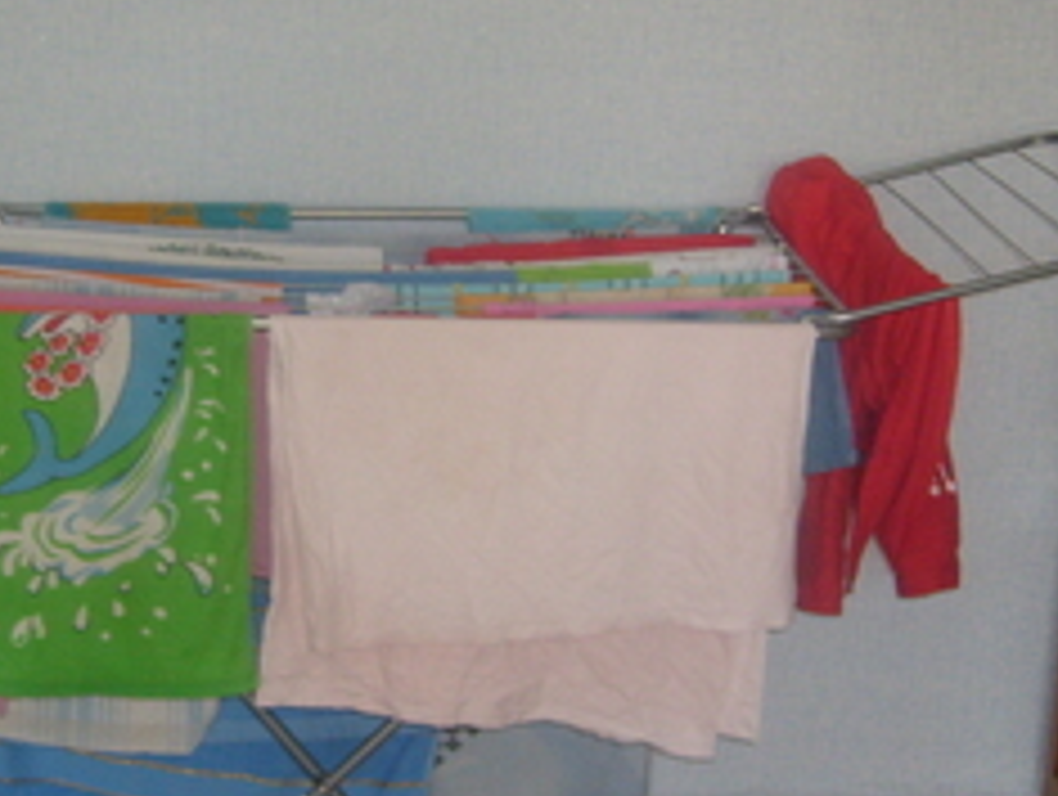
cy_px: 423
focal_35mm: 67
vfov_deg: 22.0
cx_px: 306
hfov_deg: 28.6
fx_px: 2051
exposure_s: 1/45
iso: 100
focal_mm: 5.8
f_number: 2.8
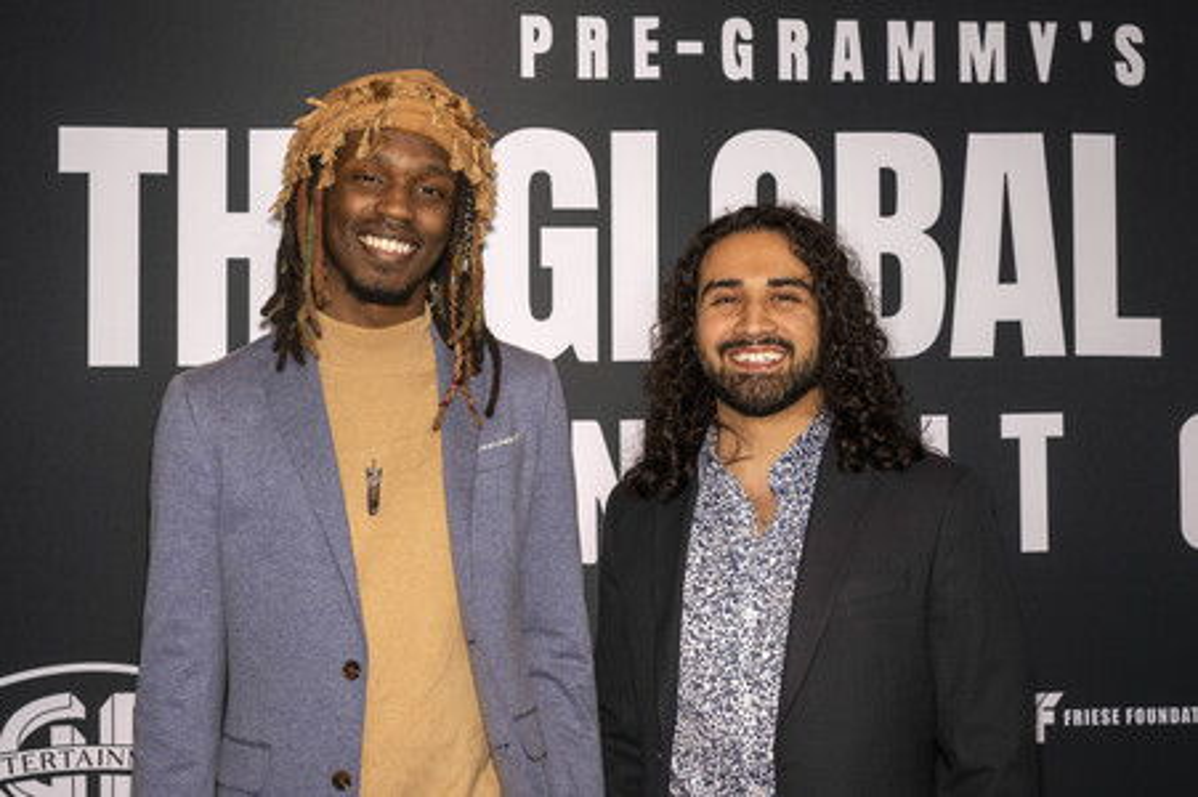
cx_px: 599
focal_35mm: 46
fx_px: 1530
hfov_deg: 42.8
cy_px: 398
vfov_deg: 29.2
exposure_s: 1/200
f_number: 5.6
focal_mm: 46
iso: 800
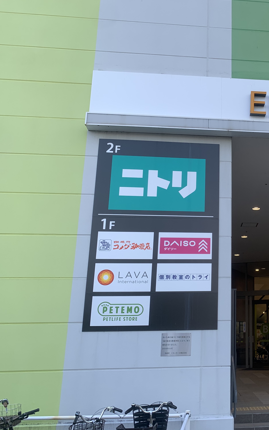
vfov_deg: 52.7
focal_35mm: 37
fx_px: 434
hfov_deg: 32.0
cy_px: 214
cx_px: 264
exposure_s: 1/289
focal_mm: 4.25
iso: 25
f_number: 1.8
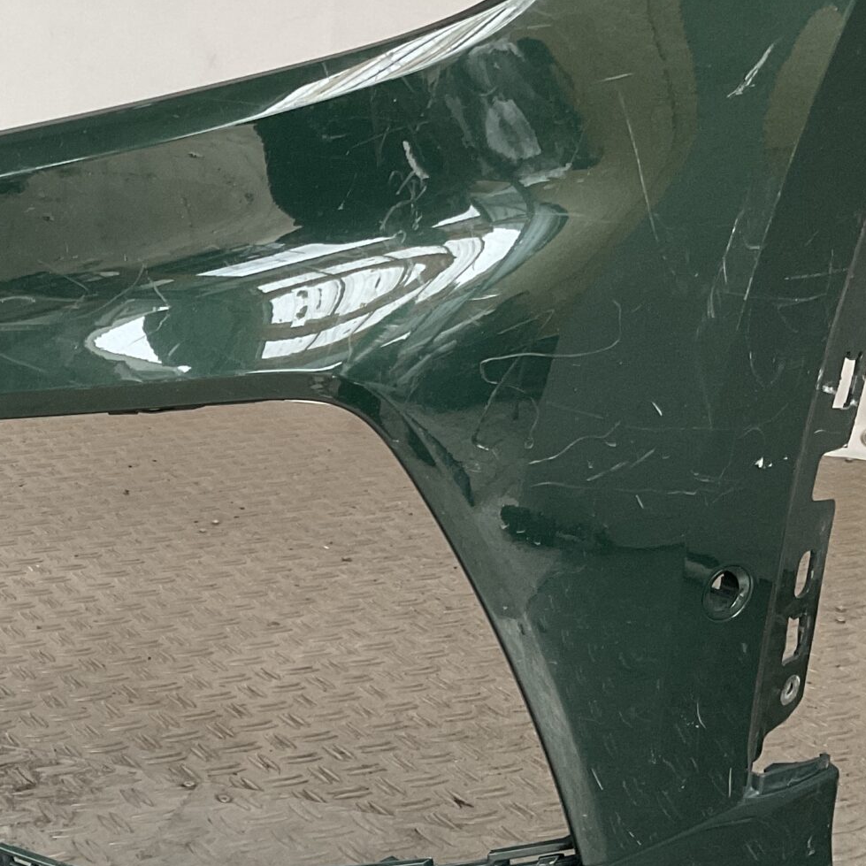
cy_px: 303
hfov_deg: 24.6
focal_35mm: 67
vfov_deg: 25.6
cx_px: 7
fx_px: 1896
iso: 100
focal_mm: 3
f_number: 1.8
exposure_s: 1/50
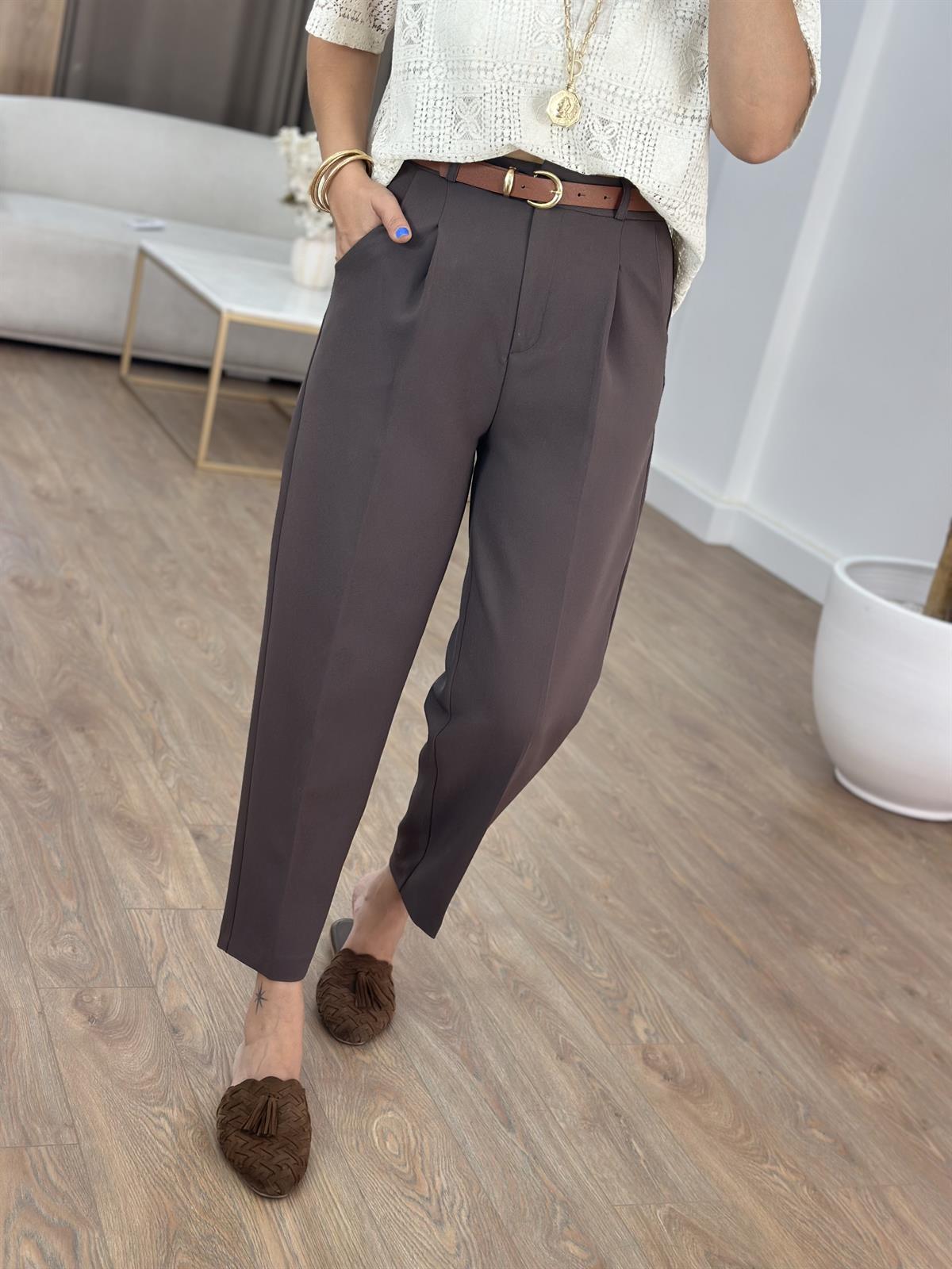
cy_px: 634
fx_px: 1760
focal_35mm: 48
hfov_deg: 30.3
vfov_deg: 39.7
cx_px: 476
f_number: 1.78
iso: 80
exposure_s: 1/164
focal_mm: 6.86
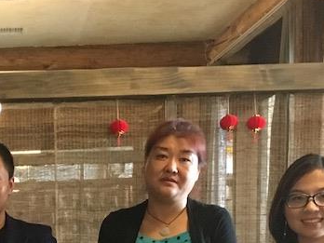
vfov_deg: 13.8
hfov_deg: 19.1
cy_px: 380
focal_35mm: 100
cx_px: 6
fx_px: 936
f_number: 2.2
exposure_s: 1/17
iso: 250
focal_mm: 4.15
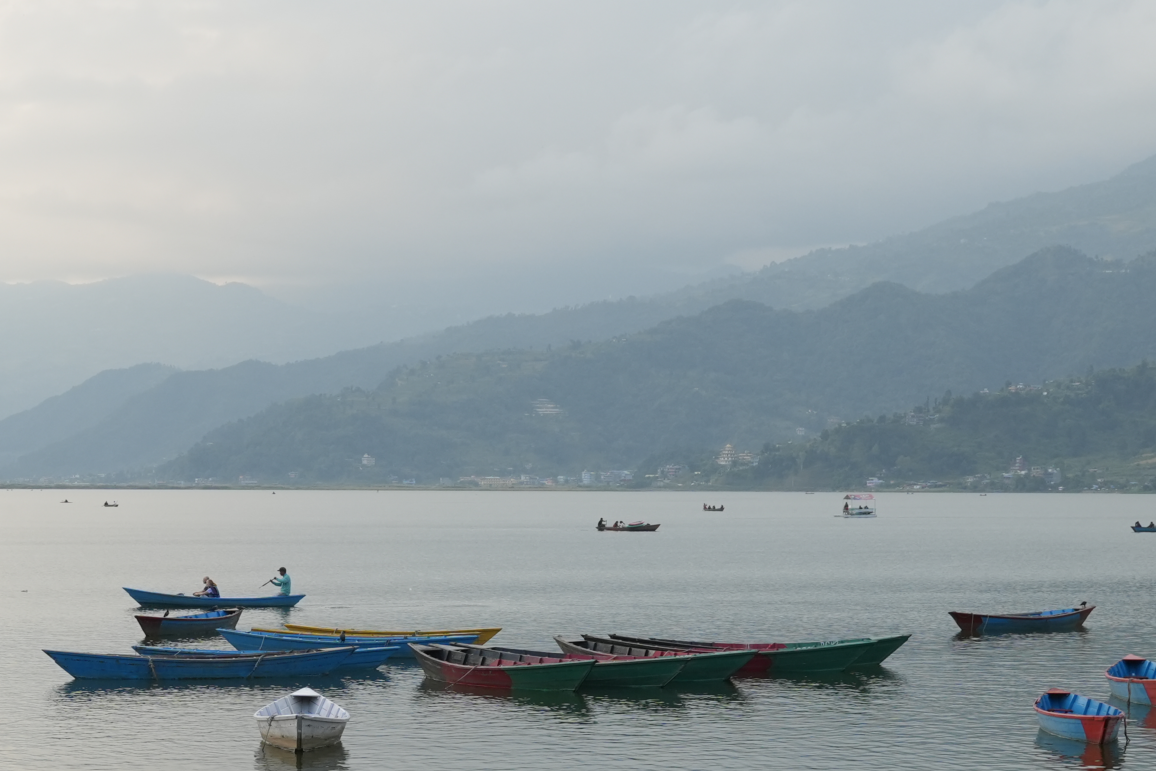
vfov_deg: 13.9
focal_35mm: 97
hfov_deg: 20.9
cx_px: 343
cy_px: 770
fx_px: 3115
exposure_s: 1/250
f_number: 8
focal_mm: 37
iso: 800
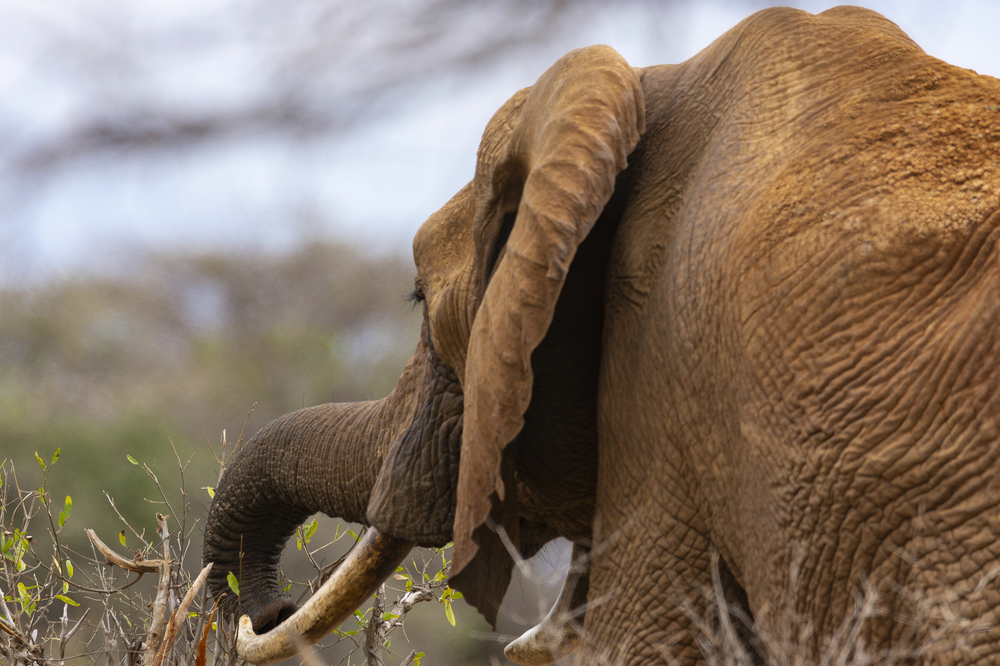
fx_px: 24998
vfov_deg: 1.5
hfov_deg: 2.3
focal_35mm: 900
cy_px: 333
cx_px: 500
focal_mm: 600
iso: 200
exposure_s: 1/500
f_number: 6.3
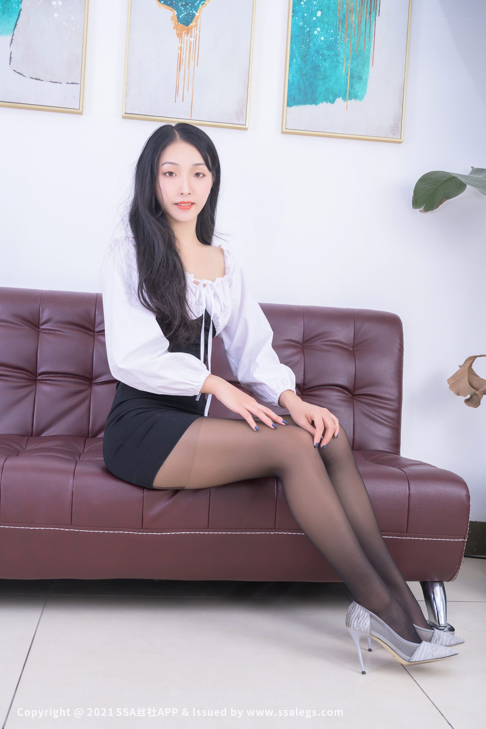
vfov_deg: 47.4
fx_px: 830
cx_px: 243
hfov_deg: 32.6
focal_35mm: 41
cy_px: 364
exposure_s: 1/160
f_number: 8
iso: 640
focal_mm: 41
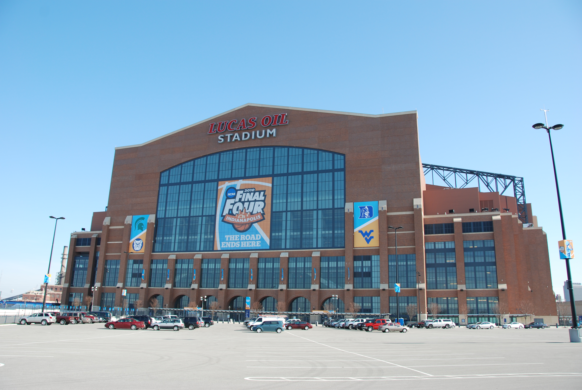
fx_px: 437
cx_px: 291
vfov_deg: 48.0
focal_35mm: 27
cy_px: 195
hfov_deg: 67.3
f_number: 6.3
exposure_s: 1/160
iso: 100
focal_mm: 18
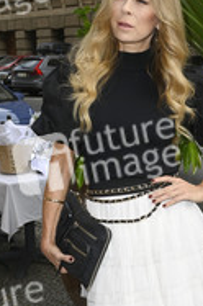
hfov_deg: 21.7
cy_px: 239
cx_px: 144
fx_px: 526
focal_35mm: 62
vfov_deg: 31.7
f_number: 7.1
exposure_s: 1/250
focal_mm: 29
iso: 250
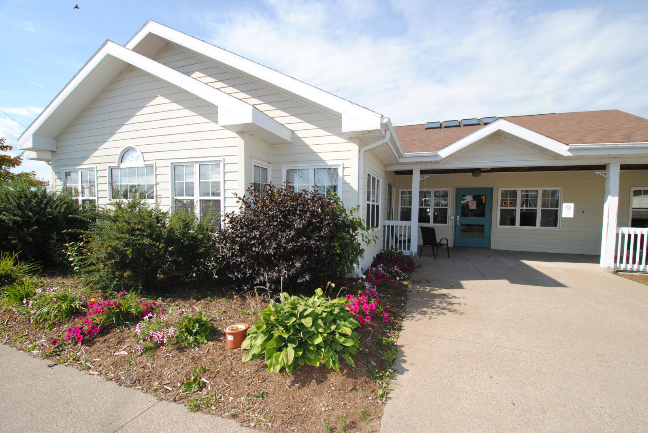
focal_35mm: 15
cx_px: 324
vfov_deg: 77.5
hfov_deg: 100.3
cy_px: 216
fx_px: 270
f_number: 9
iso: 200
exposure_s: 1/200
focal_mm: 10
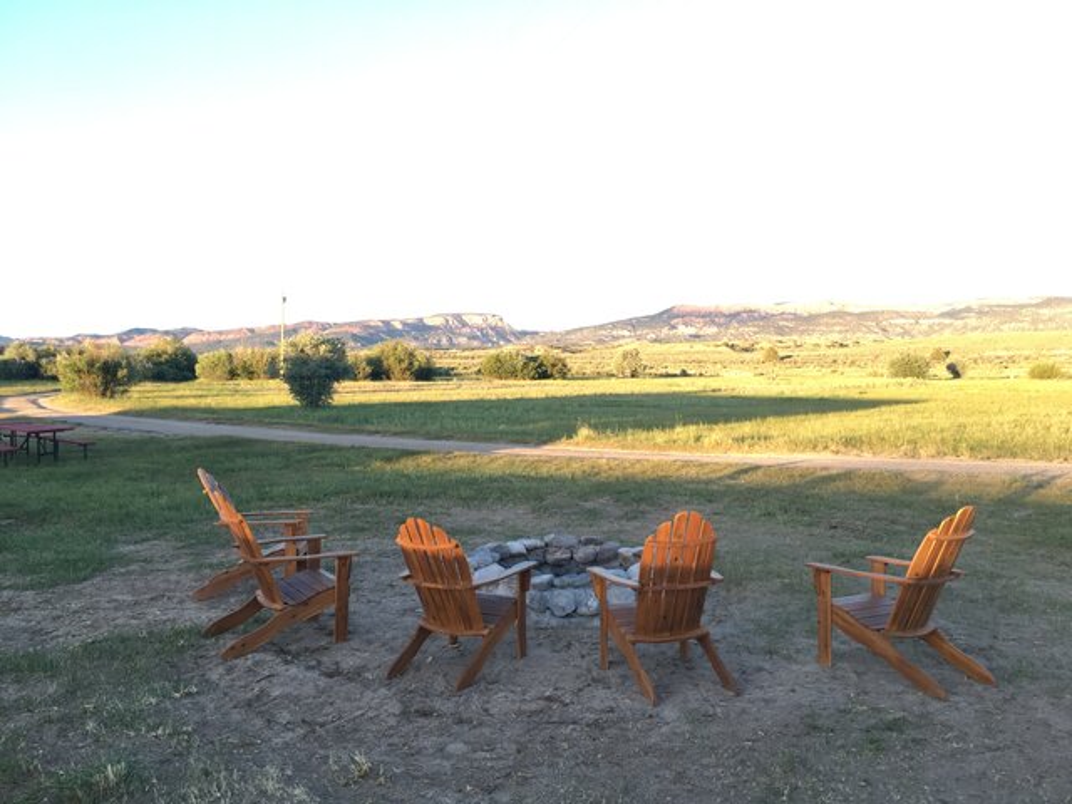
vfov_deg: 48.2
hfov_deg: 61.7
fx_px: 898
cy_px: 402
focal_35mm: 29
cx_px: 536
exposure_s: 1/120
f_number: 2.2
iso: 32
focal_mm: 4.15
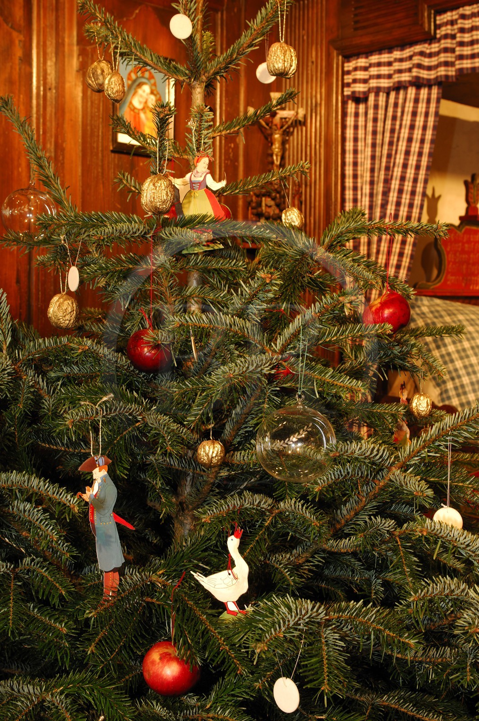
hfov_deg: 26.4
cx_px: 240
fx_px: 1021
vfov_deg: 38.9
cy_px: 360
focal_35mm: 51
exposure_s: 4
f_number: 9
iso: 100
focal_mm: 34
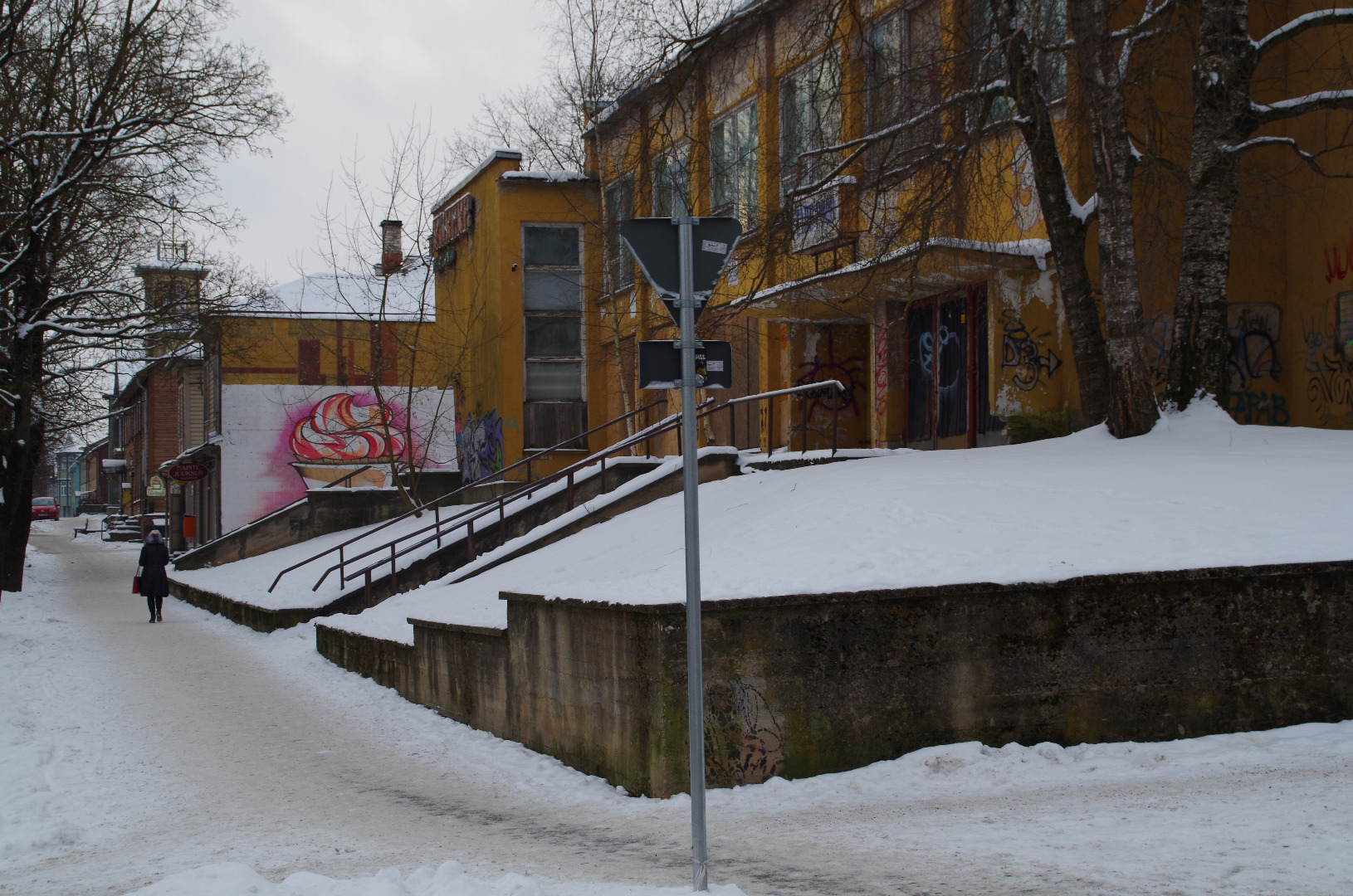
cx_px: 676
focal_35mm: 60
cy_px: 448
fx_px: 2251
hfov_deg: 33.5
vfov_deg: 22.5
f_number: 10
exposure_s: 1/80
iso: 250
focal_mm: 40
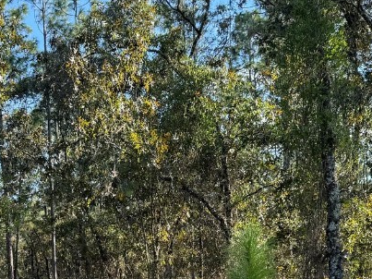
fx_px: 655
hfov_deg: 31.1
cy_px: 310
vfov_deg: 22.6
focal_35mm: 61
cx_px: 86
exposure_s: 1/549
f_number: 1.78
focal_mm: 6.76
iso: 80
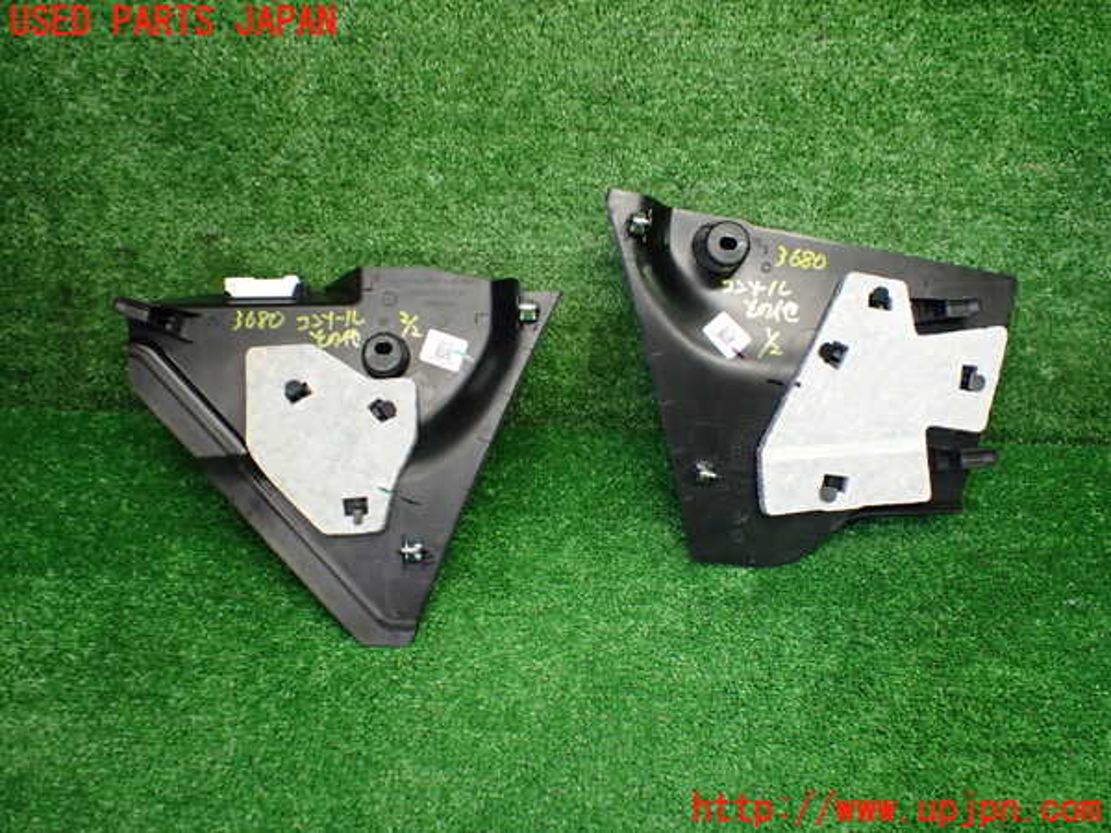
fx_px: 963
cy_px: 416
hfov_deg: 60.0
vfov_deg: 46.8
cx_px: 556
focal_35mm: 30
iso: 500
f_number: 2.3
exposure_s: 1/125
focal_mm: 5.4
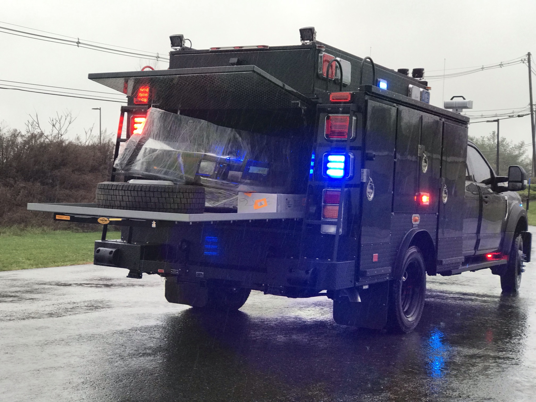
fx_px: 883
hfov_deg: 33.8
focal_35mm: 57
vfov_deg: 25.7
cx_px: 268
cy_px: 201
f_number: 2.8
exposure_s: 1/60
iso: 40
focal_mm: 6.6
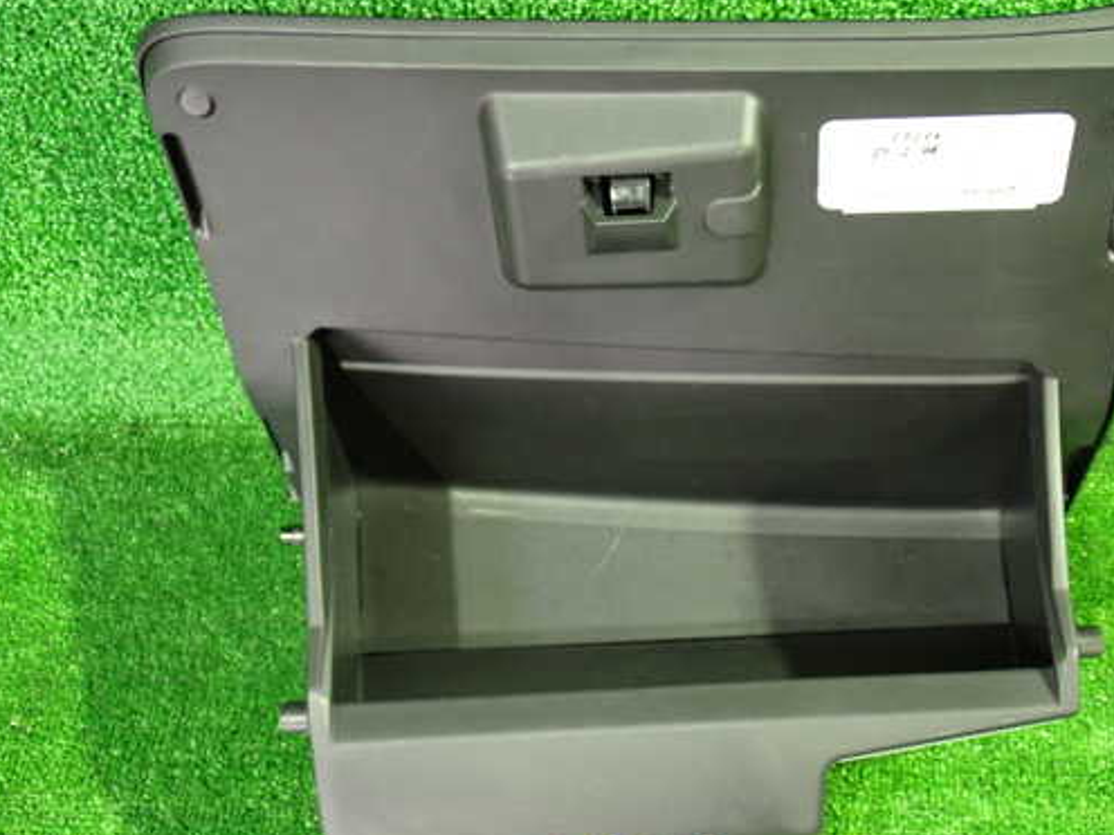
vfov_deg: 31.5
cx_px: 647
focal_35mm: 46
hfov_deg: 41.1
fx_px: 1480
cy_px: 440
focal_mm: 6.83
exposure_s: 1/10
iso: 800
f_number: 2.7
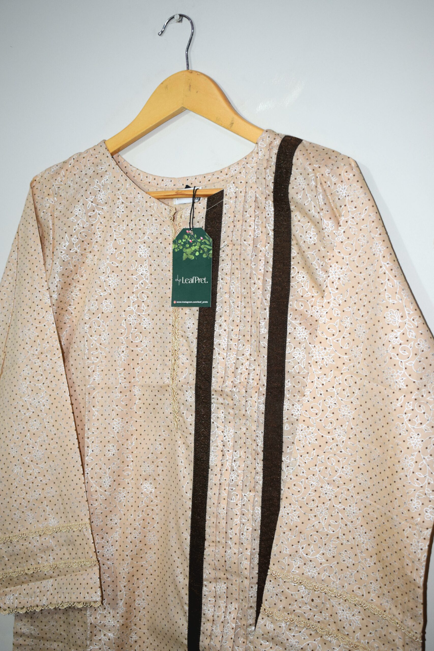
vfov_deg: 42.3
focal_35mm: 46
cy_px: 326
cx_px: 217
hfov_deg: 28.9
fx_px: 841
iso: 800
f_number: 5
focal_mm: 31
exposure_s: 1/100
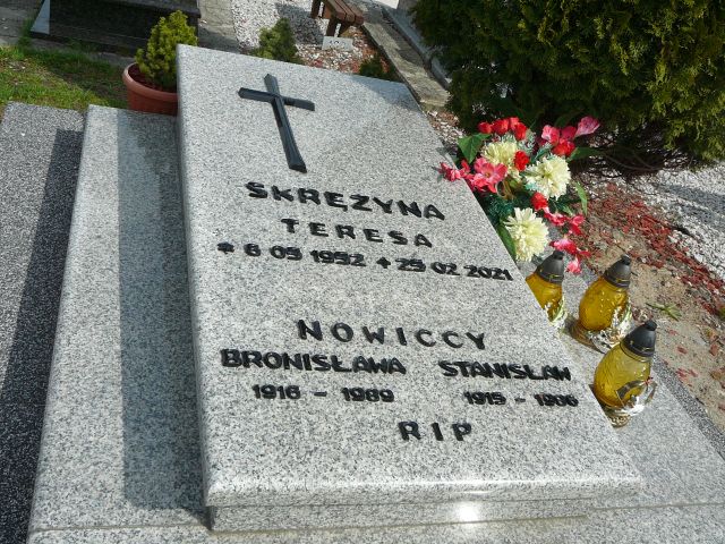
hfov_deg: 52.6
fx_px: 733
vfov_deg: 40.7
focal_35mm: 35
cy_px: 272
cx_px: 362
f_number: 5
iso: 80
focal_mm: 5.2
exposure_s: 1/500
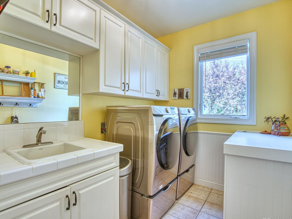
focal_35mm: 18
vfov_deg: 71.6
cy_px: 111
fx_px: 152
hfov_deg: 87.3
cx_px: 127
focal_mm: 16
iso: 500
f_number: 4.5
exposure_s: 1/20
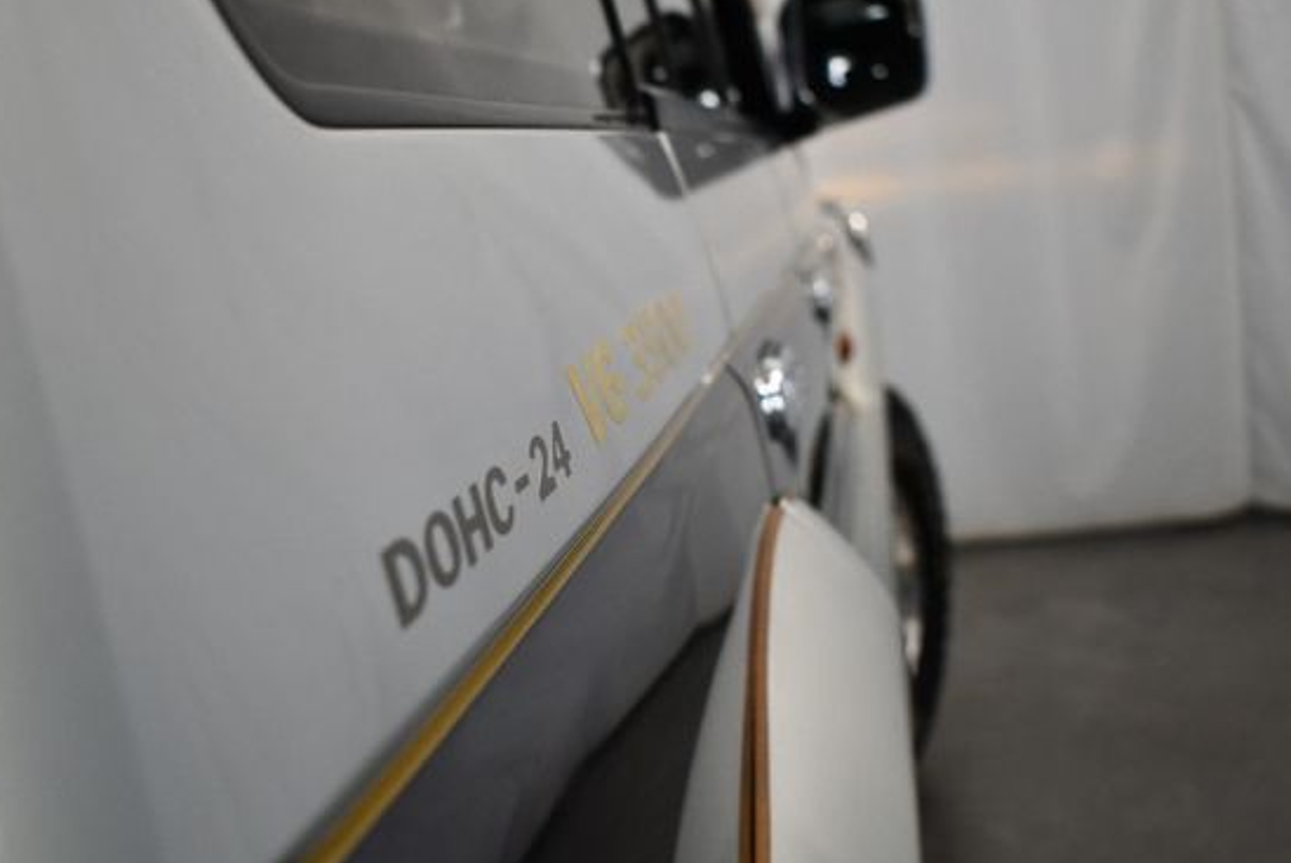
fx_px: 2261
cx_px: 569
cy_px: 454
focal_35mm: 63
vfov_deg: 21.6
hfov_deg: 31.8
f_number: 4
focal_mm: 27
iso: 800
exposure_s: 1/200
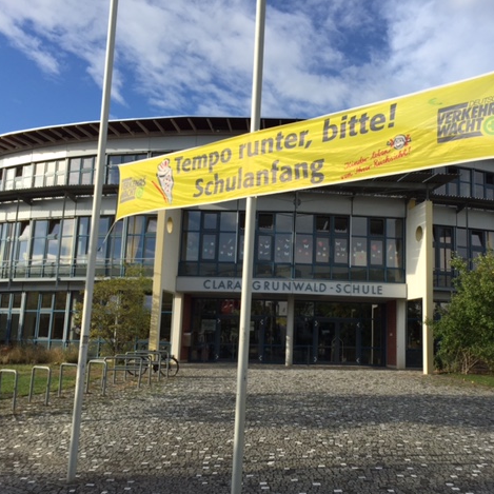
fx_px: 565
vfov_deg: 47.2
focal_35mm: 35
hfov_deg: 47.0
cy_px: 251
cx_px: 296
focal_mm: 4.15
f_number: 2.2
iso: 32
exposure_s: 1/1464
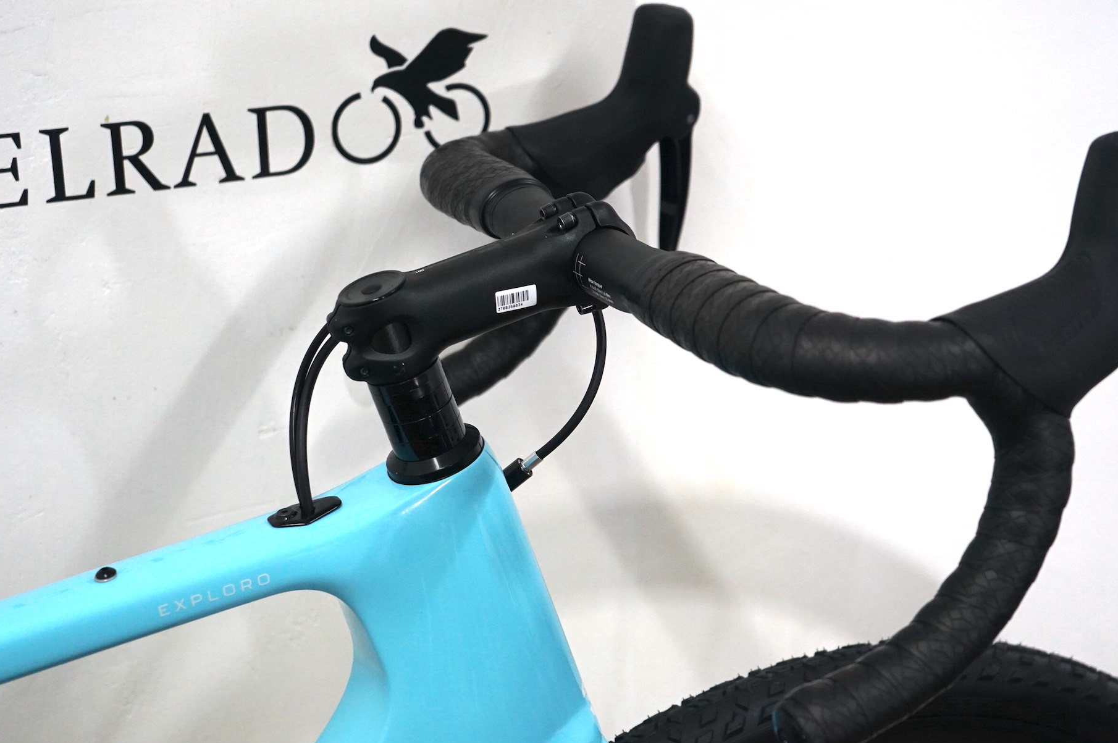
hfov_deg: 32.9
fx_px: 1892
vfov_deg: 22.2
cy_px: 452
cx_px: 556
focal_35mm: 61
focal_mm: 48
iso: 1000
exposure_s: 1/160
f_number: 4.5
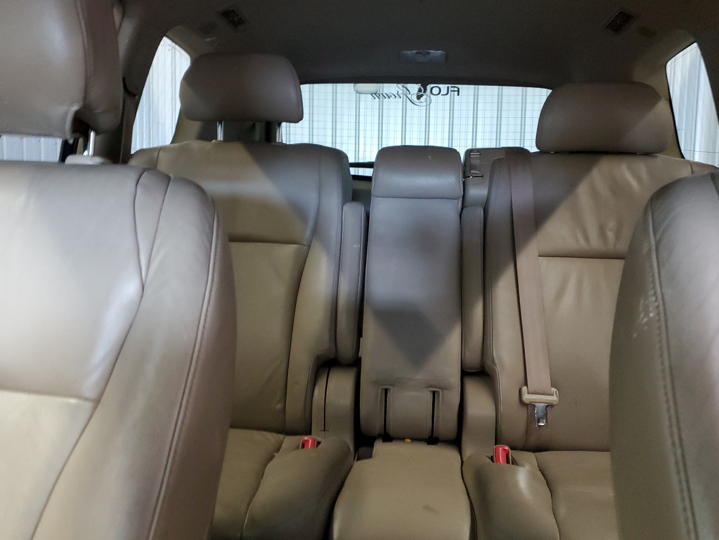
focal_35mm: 29
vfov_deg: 48.2
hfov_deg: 61.6
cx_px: 375
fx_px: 602
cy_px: 243
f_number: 1.5
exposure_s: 1/15
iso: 346
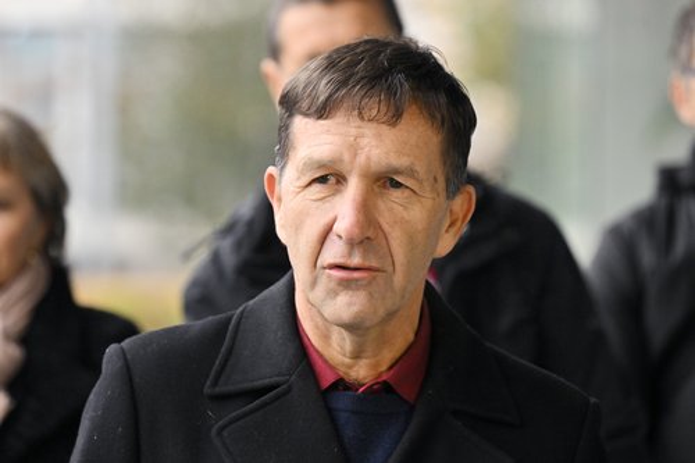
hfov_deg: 10.3
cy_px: 232
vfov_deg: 6.9
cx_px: 348
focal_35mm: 200
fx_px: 3860
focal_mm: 200
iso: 3200
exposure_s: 1/1000
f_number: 5
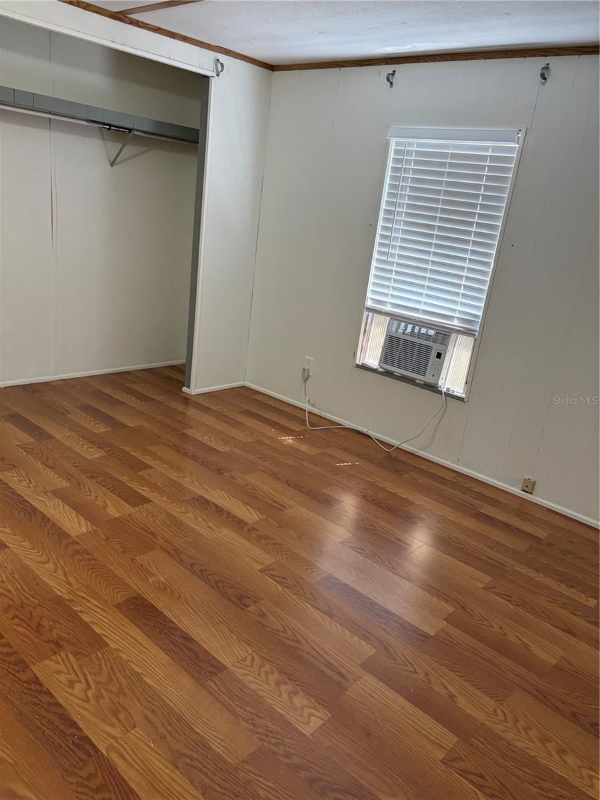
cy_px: 400
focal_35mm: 26
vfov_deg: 67.3
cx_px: 300
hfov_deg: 53.1
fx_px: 601
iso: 160
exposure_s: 1/120
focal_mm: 5.96
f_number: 1.6
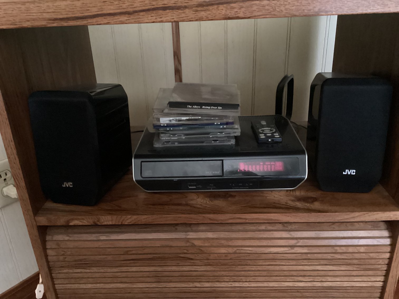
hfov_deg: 58.3
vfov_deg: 45.4
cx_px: 200
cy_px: 150
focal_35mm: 31
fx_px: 357
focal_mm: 3.3
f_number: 2.4
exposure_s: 1/15
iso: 800
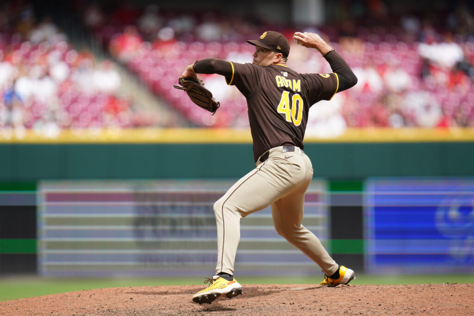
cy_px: 158
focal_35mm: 400
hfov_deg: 5.2
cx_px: 237
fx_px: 5267
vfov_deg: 3.4
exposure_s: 1/3200
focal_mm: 400
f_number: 3.2
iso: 400
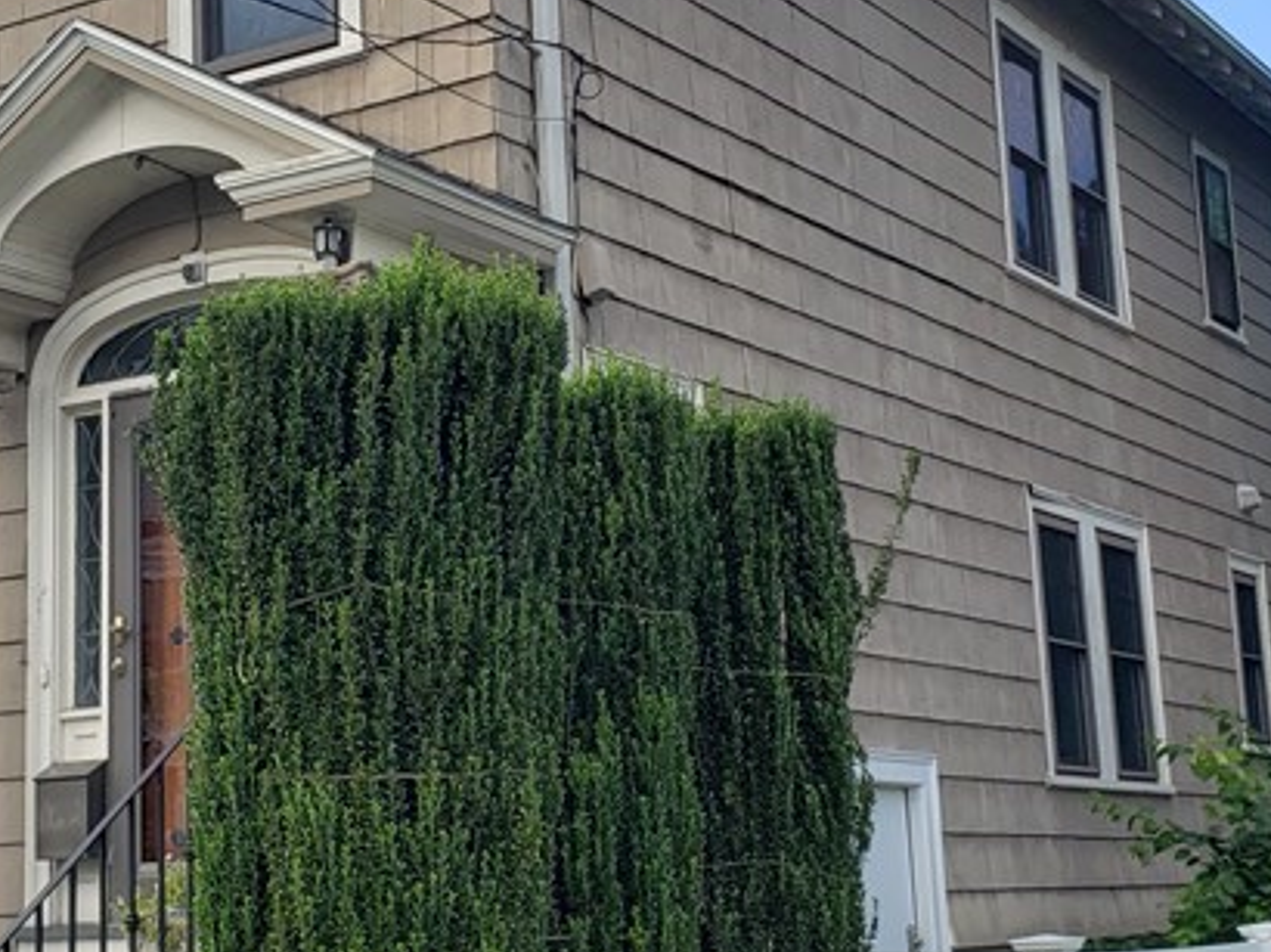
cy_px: 447
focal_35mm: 65
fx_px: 2385
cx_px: 313
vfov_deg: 22.6
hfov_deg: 29.4
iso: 50
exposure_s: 1/612
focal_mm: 4.3
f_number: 2.4
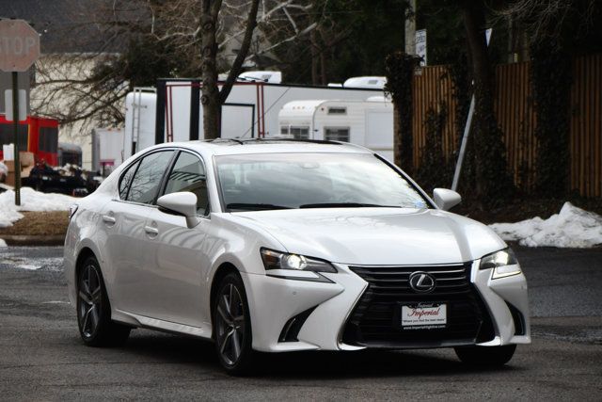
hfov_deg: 11.4
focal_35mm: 180
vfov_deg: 7.6
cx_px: 301
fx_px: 3010
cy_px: 201
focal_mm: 120
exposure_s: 1/250
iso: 280
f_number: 5.6
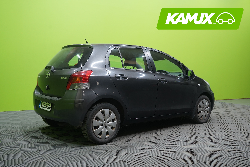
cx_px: 125
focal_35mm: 35
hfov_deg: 54.4
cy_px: 84
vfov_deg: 37.9
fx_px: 243
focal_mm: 35
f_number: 5.6
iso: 800
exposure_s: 1/20
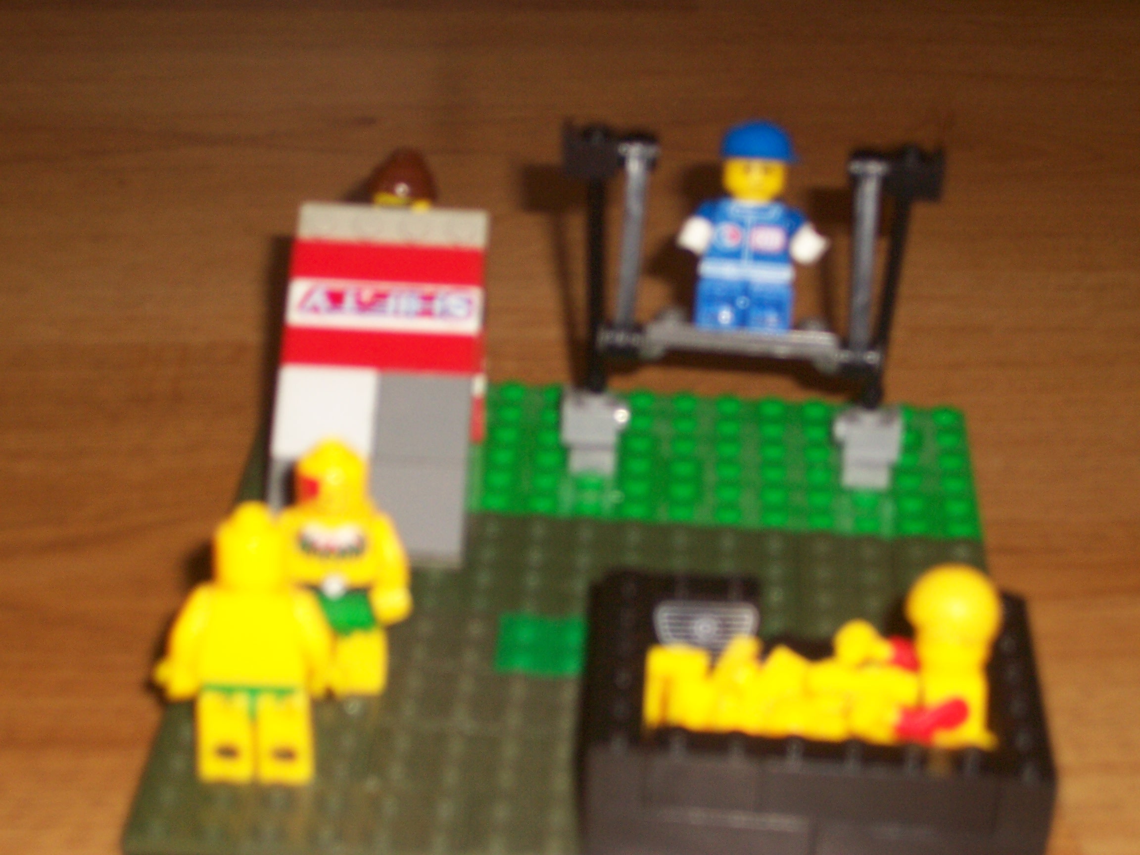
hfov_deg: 23.8
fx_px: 2700
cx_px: 570
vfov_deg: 18.0
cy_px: 428
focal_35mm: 82
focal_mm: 13.5
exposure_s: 1/90
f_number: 4.1
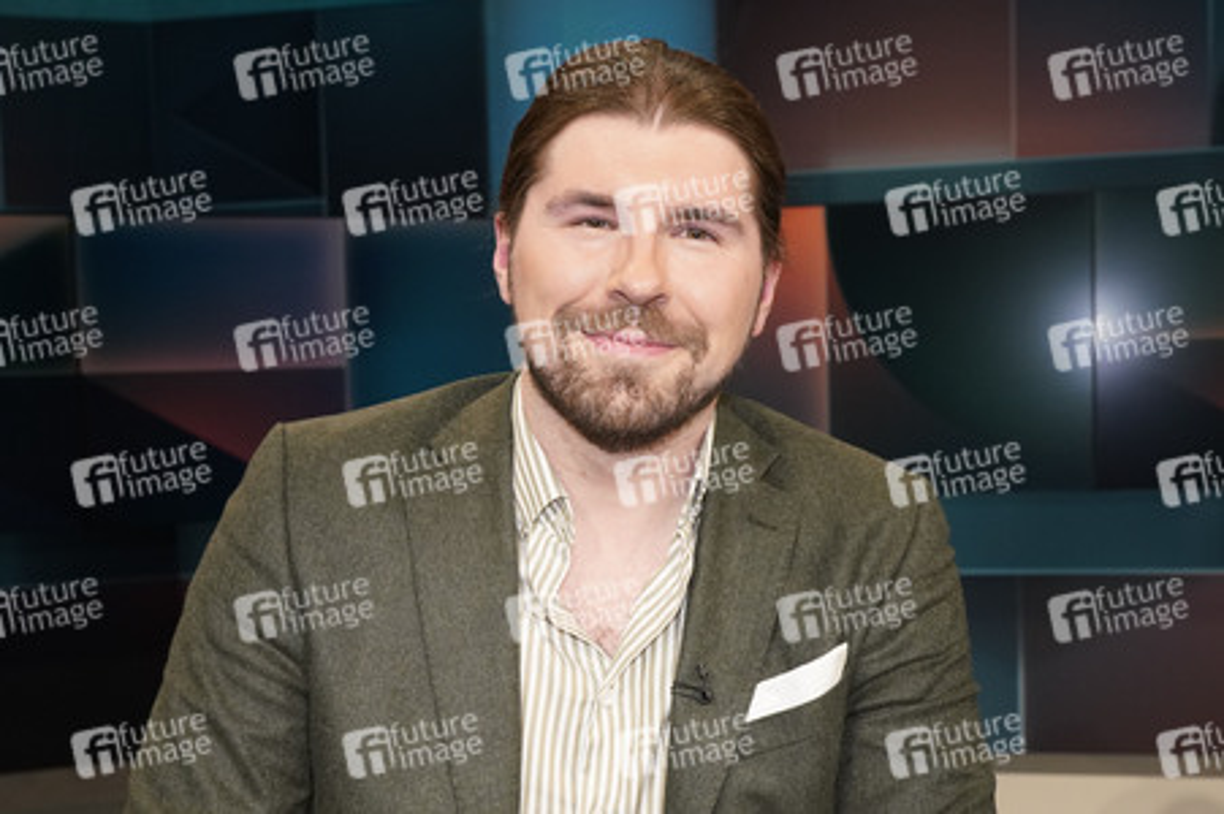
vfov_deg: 39.9
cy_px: 407
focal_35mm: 33
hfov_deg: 57.3
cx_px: 612
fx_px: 1121
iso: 2000
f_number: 5
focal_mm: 33
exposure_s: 1/160
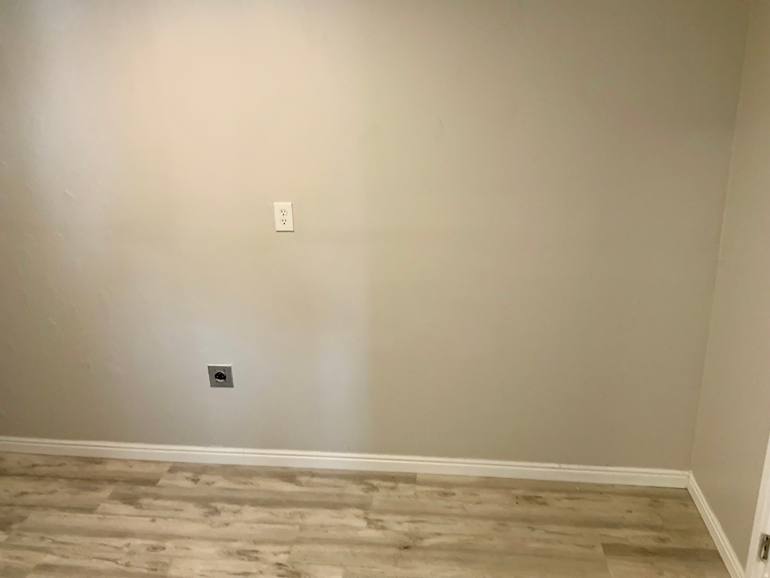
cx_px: 385
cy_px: 289
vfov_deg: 48.2
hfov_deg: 61.7
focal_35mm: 29
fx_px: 645
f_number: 1.8
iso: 200
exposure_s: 1/60
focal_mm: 3
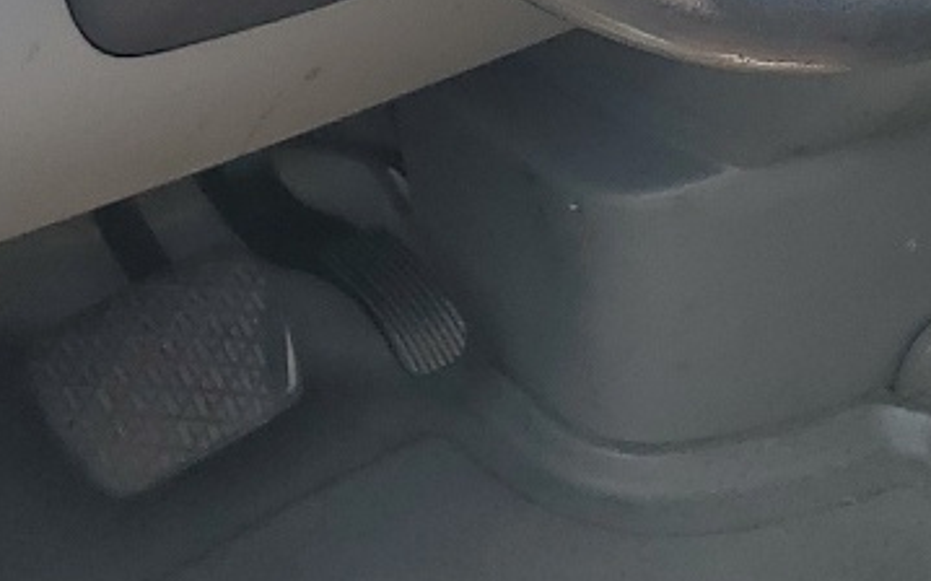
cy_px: 88
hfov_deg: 16.9
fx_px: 3119
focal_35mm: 123
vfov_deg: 10.6
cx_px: 622
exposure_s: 1/333
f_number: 1.5
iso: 50
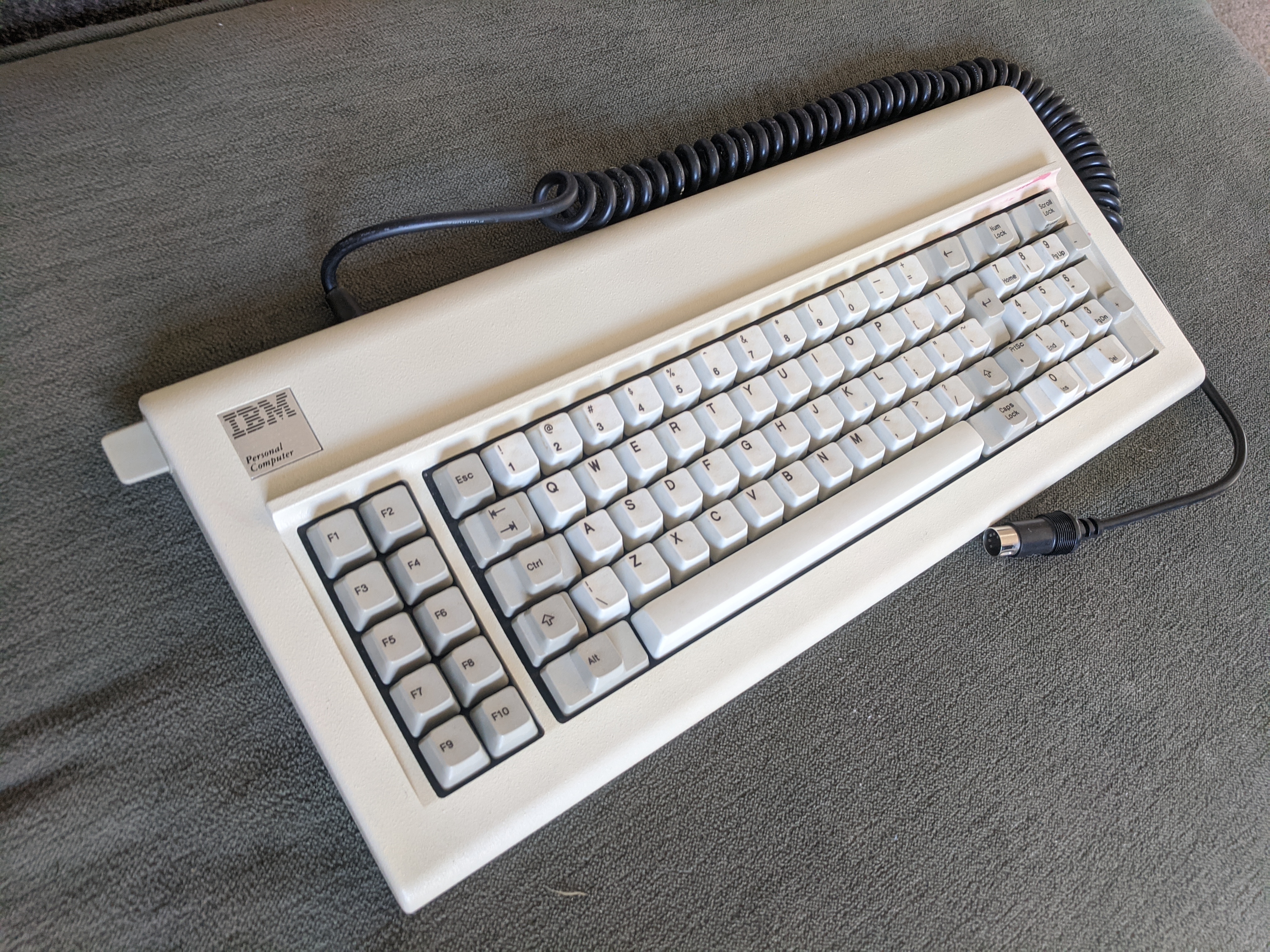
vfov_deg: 53.1
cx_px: 635
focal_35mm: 26
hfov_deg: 67.3
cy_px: 476
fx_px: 954
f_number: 2
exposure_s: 1/60
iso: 291
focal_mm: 4.67
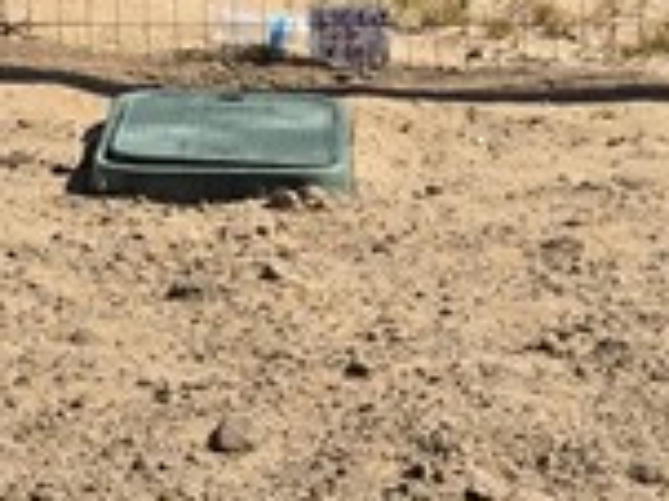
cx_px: 385
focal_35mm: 156
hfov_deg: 12.7
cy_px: -248
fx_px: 3013
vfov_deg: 9.2
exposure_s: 1/7944
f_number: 1.7
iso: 64
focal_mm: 6.3
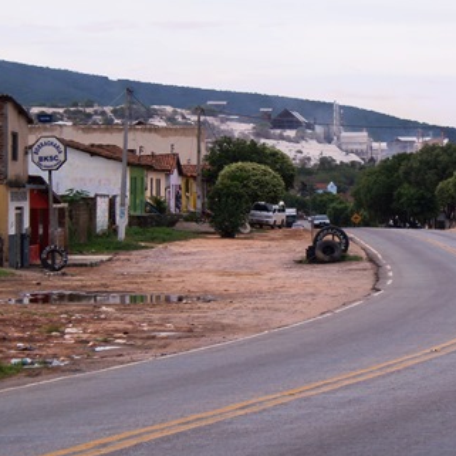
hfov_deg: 12.2
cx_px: 304
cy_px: 230
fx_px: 2131
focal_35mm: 143
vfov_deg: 12.2
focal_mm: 21.4
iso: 64
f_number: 4.5
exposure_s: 1/200
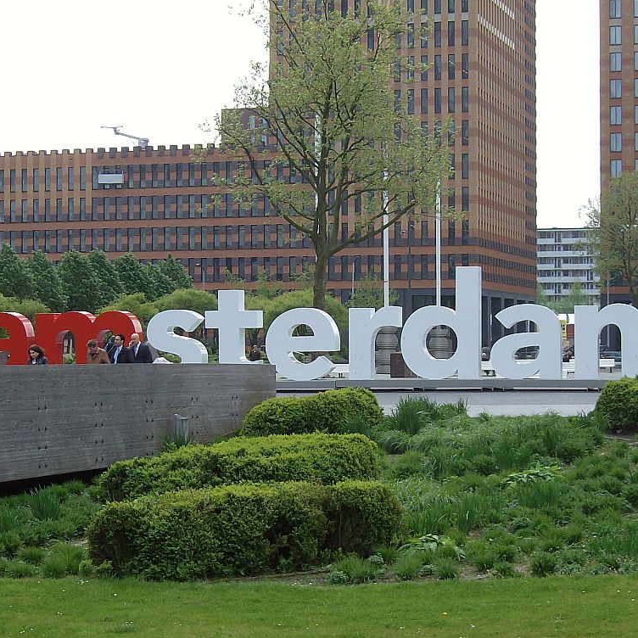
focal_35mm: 84
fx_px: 1752
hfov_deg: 20.6
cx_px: 289
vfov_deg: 20.6
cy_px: 318
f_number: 6.2
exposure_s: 1/230
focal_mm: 11.6
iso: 100
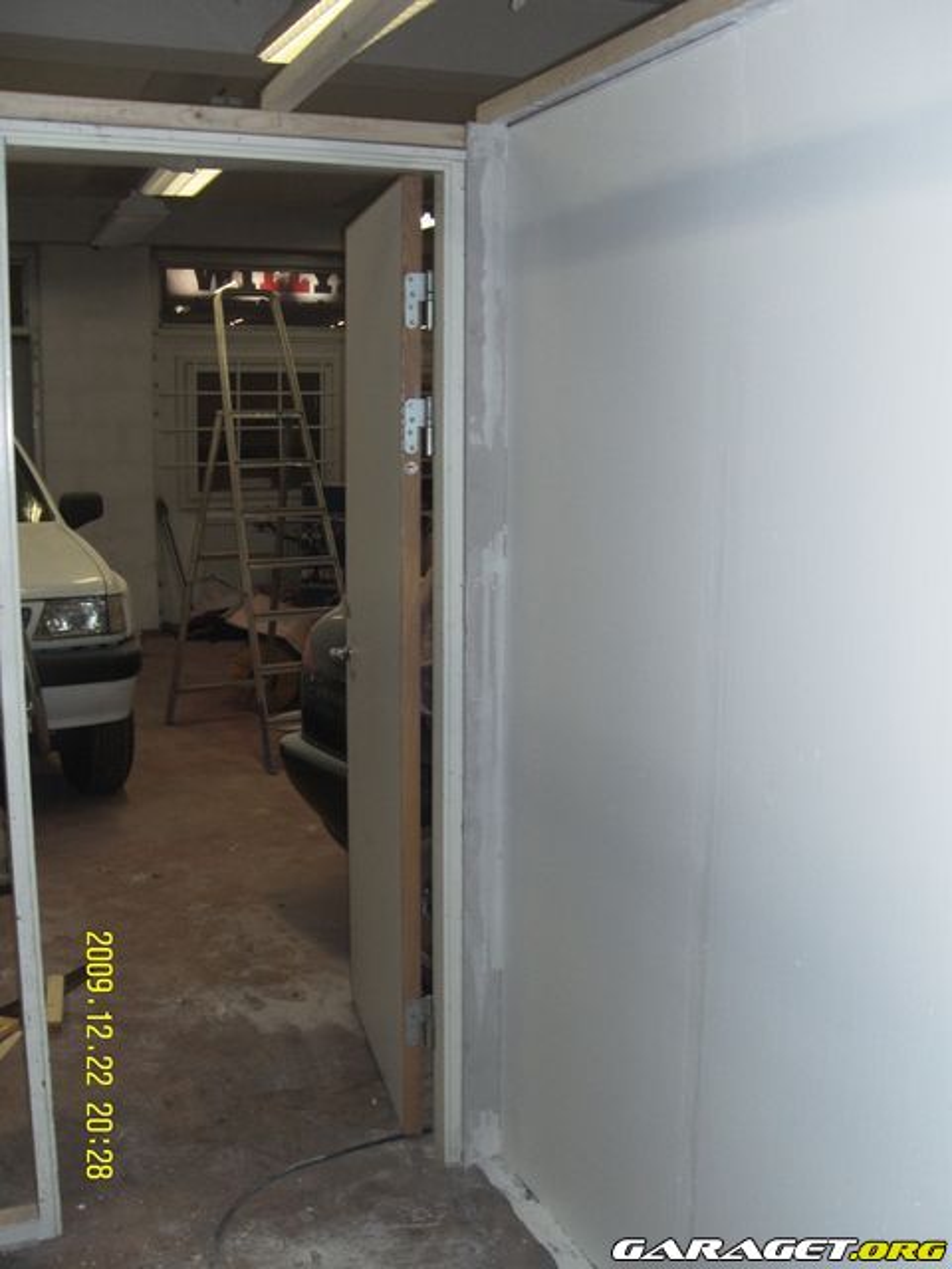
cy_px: 634
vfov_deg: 50.1
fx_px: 1357
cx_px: 476
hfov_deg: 38.7
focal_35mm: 37
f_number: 2.8
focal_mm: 6.2
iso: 80
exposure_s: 1/40
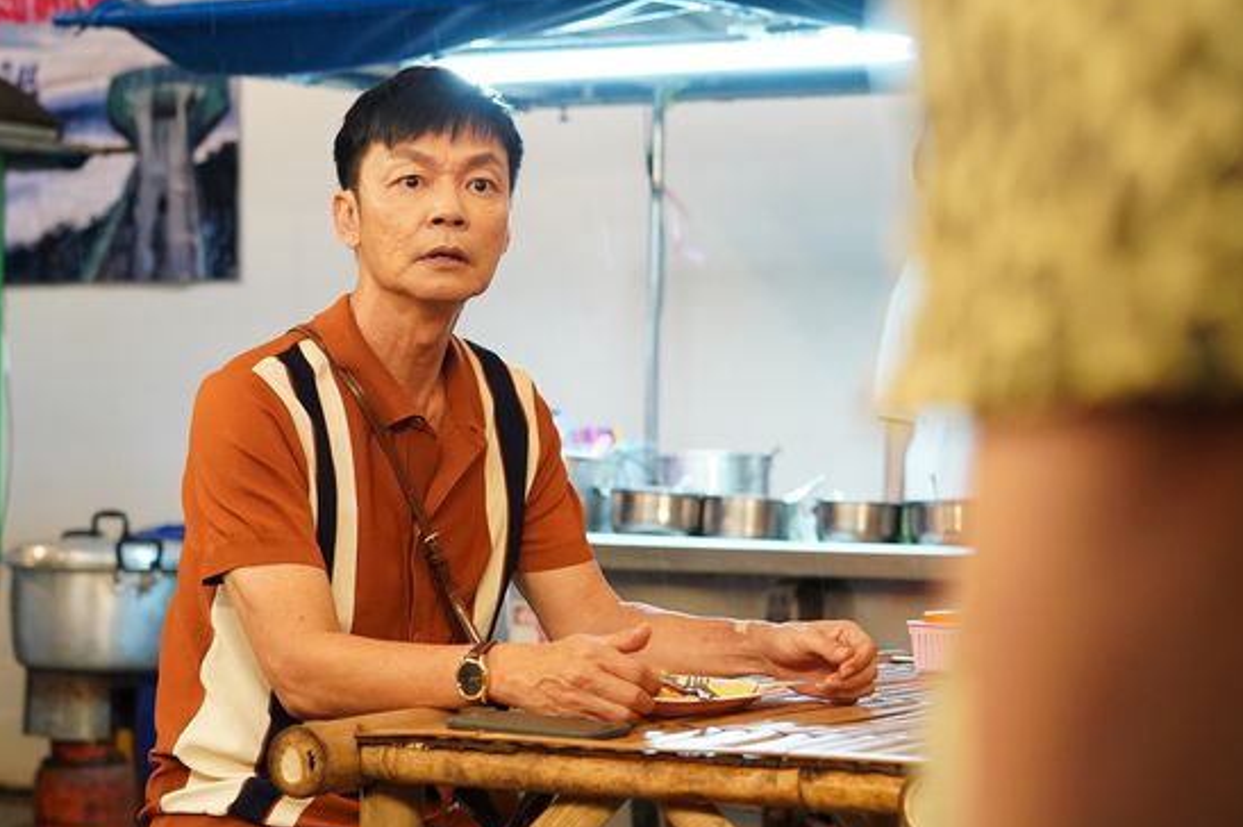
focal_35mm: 90
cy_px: 398
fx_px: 3106
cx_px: 570
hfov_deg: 22.6
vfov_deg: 15.2
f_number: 3.2
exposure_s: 1/100
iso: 4000
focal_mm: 55
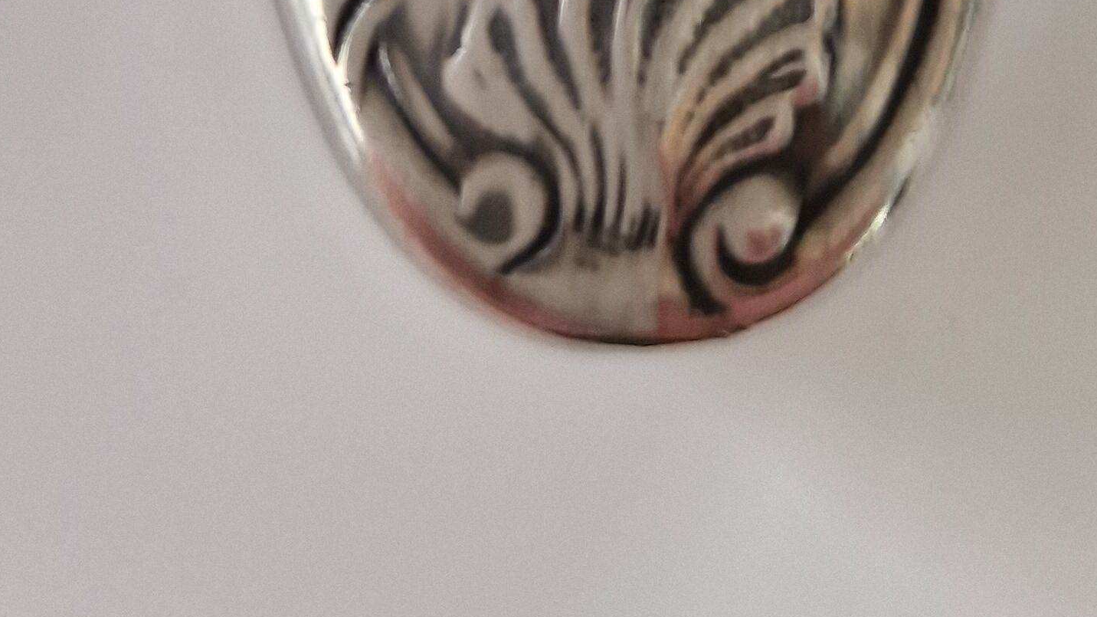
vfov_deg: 13.3
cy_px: -808
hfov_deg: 29.8
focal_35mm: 70
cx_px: 774
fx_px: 2036
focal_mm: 5.4
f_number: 1.8
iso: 200
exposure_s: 1/100
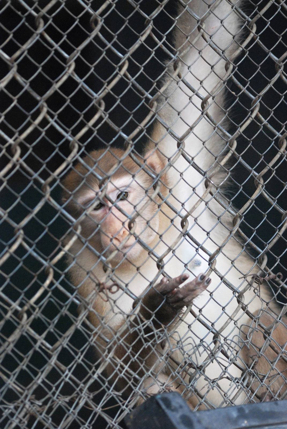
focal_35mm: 142
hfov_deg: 9.7
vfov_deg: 14.4
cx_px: 144
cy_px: 214
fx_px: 1699
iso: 1600
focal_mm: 95
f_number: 4
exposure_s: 1/160
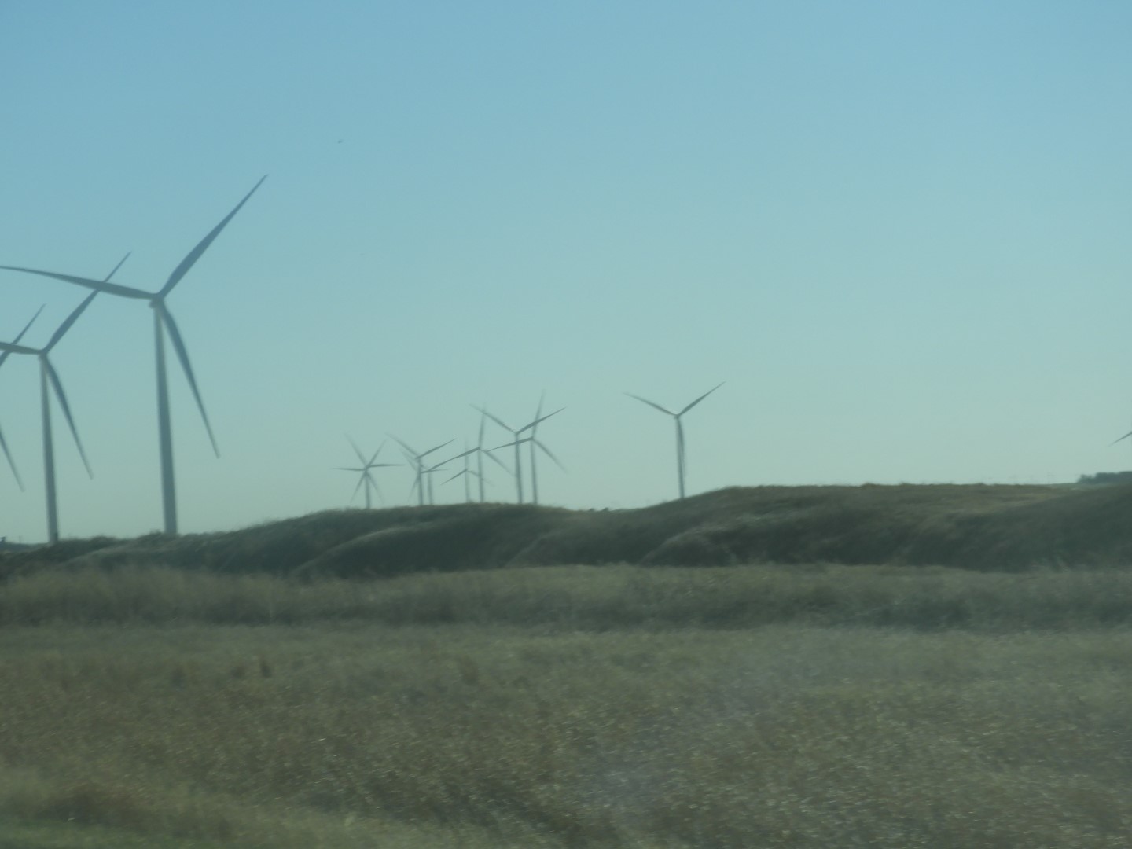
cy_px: 424
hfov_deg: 14.6
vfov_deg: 11.0
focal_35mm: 135
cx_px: 566
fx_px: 4415
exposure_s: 1/1000
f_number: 5
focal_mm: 24.2
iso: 100
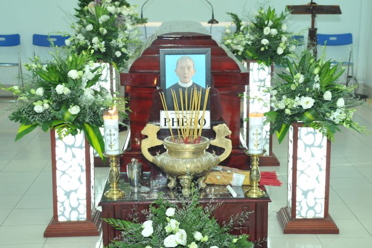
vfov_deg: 26.0
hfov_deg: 38.2
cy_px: 124
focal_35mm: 52
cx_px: 186
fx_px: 537
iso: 2000
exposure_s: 1/60
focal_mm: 52
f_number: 5
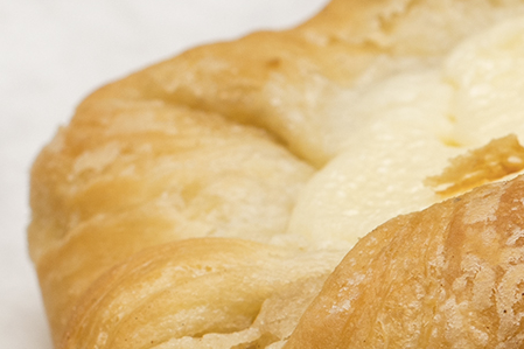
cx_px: 1174
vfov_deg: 4.0
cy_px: 428
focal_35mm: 342
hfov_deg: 5.8
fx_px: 4976
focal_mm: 50
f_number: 6.3
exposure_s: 1/250
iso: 320
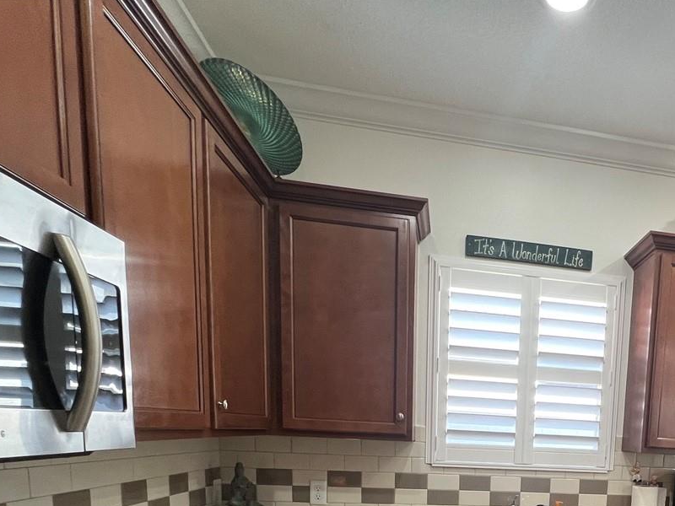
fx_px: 507
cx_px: 556
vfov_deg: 45.1
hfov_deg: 60.8
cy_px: 503
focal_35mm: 26
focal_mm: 1.57
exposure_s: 1/60
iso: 125
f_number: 1.8
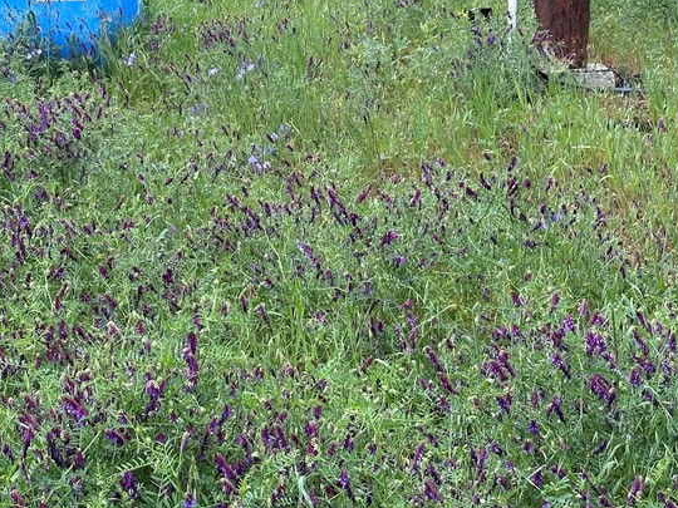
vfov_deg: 16.2
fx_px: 1782
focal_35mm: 91
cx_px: 231
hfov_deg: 21.5
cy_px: 128
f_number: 1.78
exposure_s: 1/321
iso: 64
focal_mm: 6.86
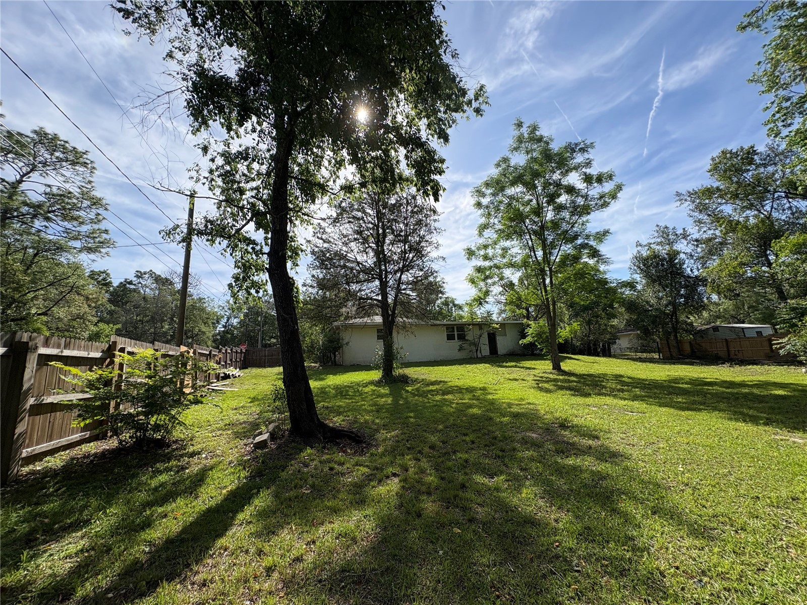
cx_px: 404
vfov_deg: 85.7
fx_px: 326
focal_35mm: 14
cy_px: 302
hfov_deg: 102.1
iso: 50
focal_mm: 2.22
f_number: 2.2
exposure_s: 1/1927
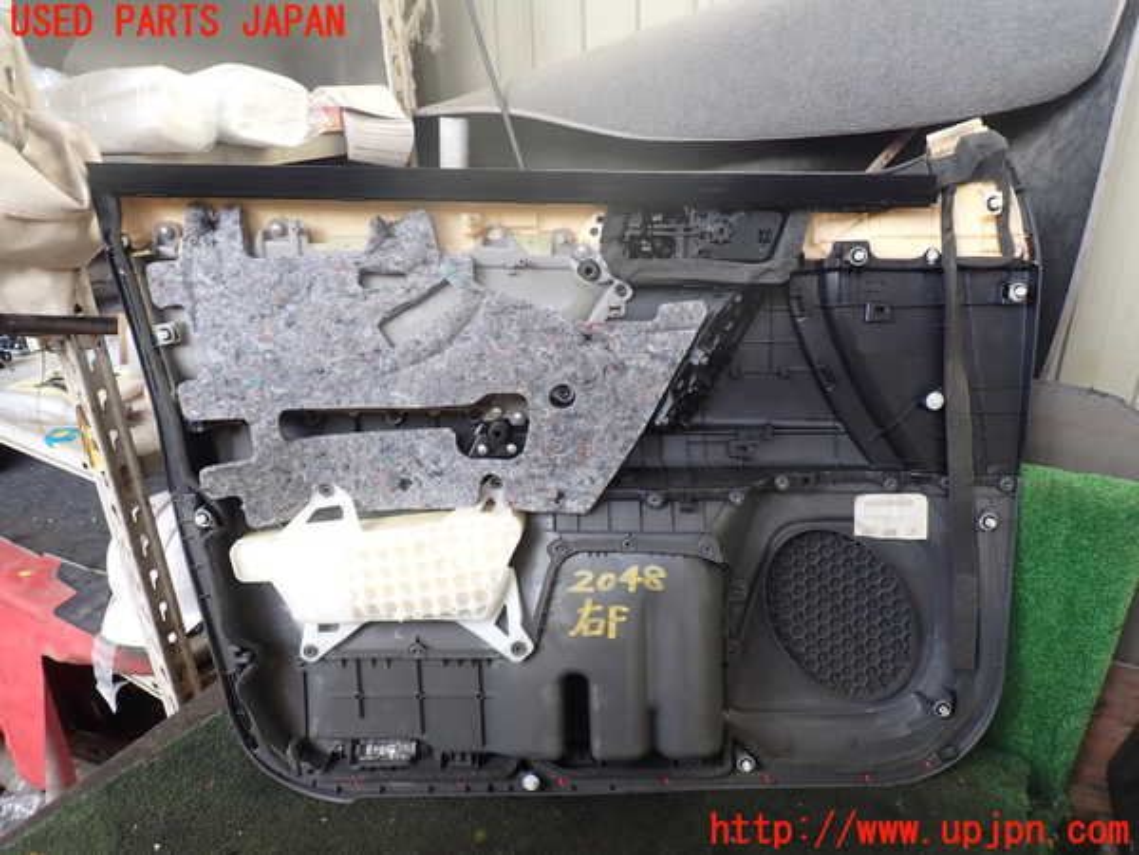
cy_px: 428
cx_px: 570
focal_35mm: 25
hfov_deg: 69.4
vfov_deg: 54.9
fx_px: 823
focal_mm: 4.5
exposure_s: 1/100
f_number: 2.8
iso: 100
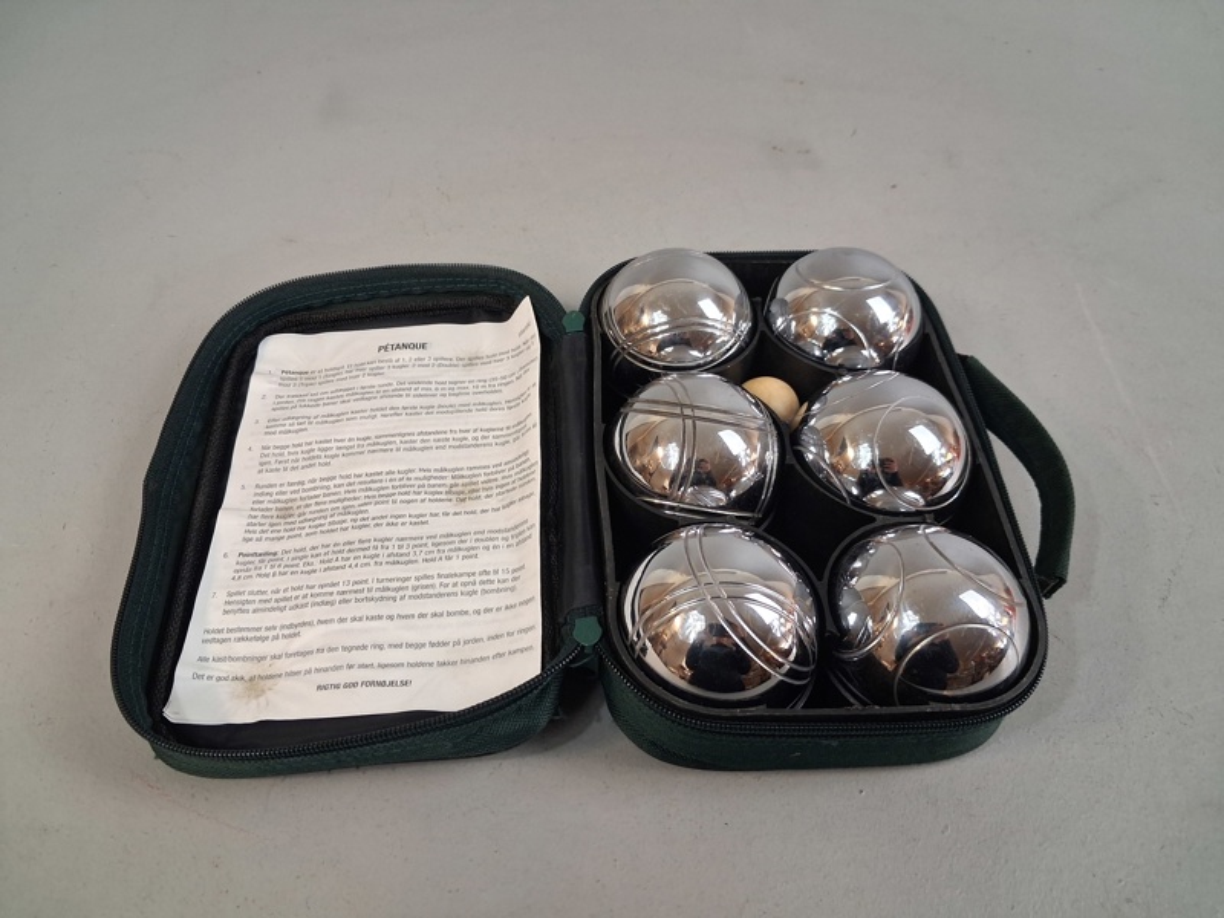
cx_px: 612
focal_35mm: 27
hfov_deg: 65.3
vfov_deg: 51.4
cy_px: 459
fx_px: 955
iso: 250
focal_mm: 4
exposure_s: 1/50
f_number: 1.8
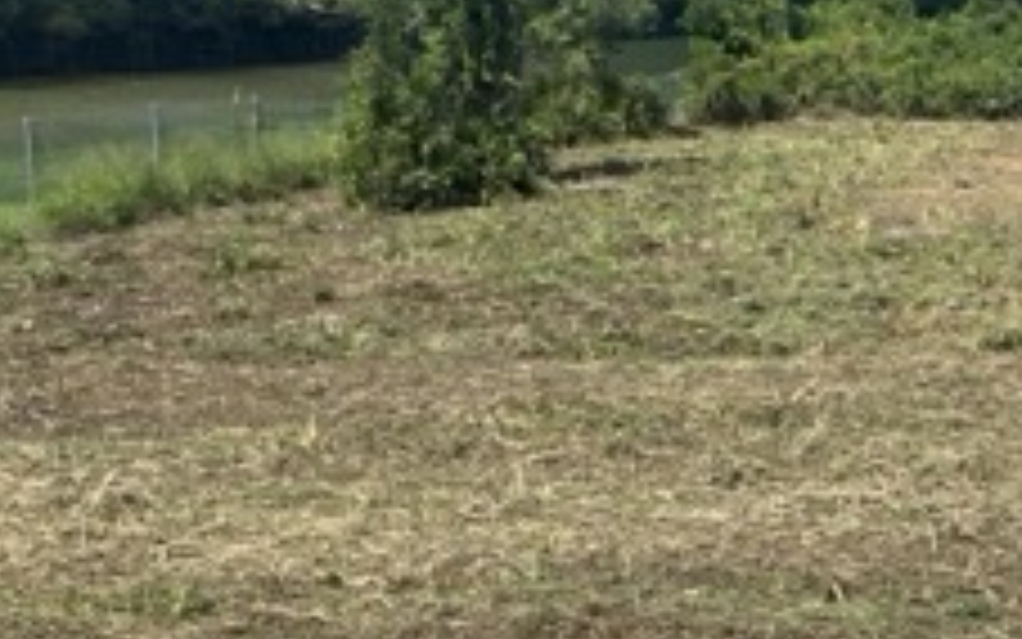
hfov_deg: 25.4
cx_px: 1225
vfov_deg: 17.9
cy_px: 302
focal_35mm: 73
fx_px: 2034
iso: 50
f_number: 1.5
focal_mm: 5.7
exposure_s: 1/3356
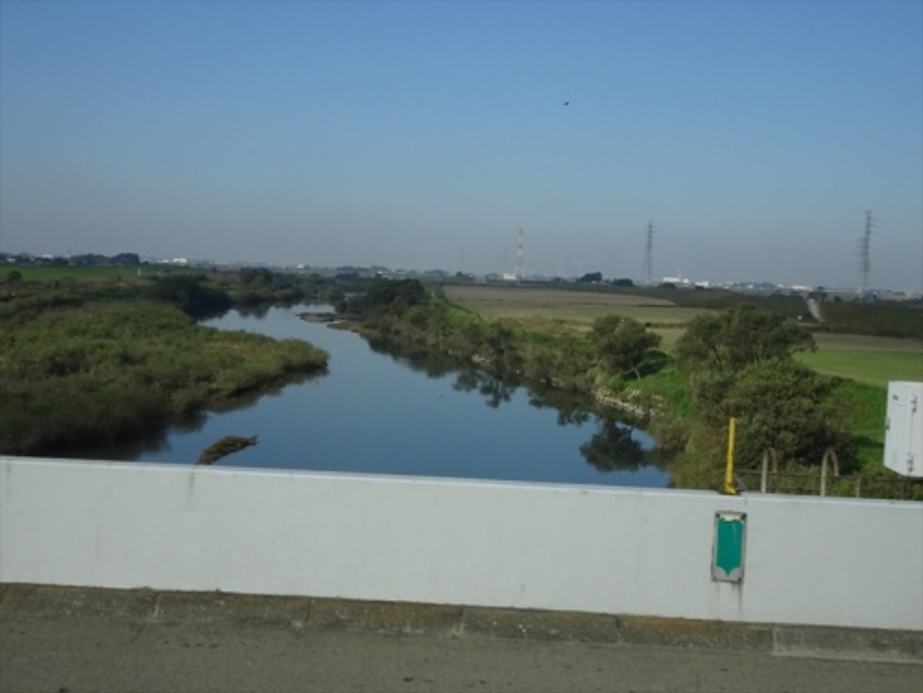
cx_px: 462
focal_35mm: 44
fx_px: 1173
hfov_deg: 42.9
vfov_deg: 32.9
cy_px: 346
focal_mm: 7.58
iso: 160
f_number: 4.5
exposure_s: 1/1250
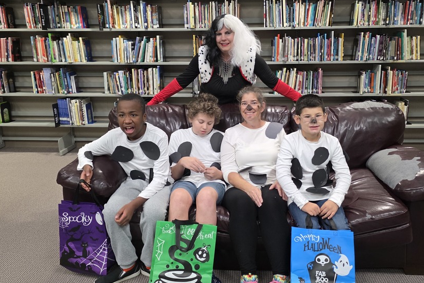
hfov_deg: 61.9
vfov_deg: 43.5
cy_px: 128
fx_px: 353
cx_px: 229
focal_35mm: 30
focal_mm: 6.3
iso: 400
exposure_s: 1/120
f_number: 1.7
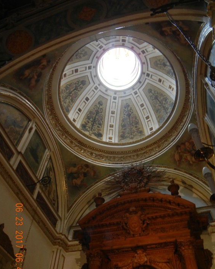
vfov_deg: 55.6
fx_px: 255
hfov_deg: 45.8
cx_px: 106
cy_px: 147
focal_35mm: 32
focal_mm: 5.4
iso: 400
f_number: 3.5
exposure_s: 1/22.7
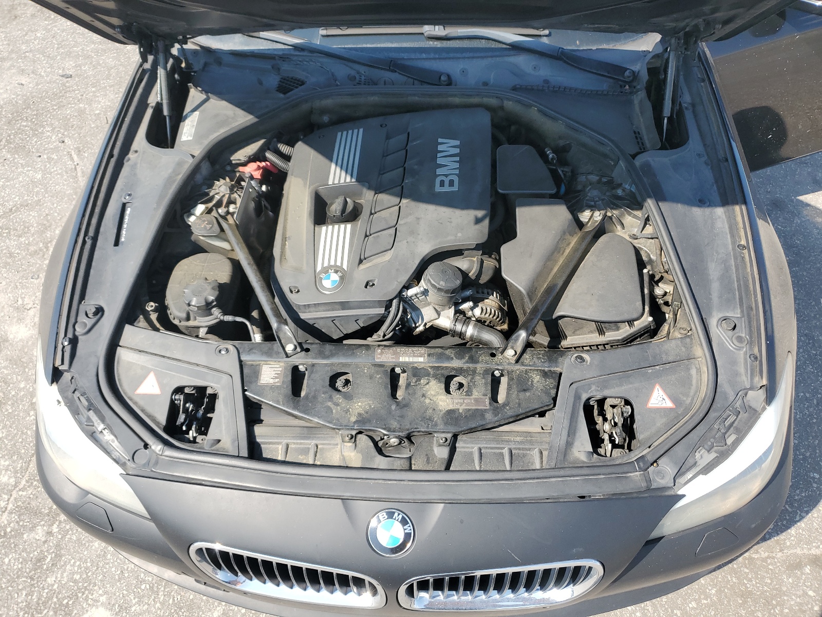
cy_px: 308
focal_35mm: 26
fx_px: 617
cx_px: 411
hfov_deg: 67.3
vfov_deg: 53.1
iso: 50
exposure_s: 1/1111
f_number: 1.5
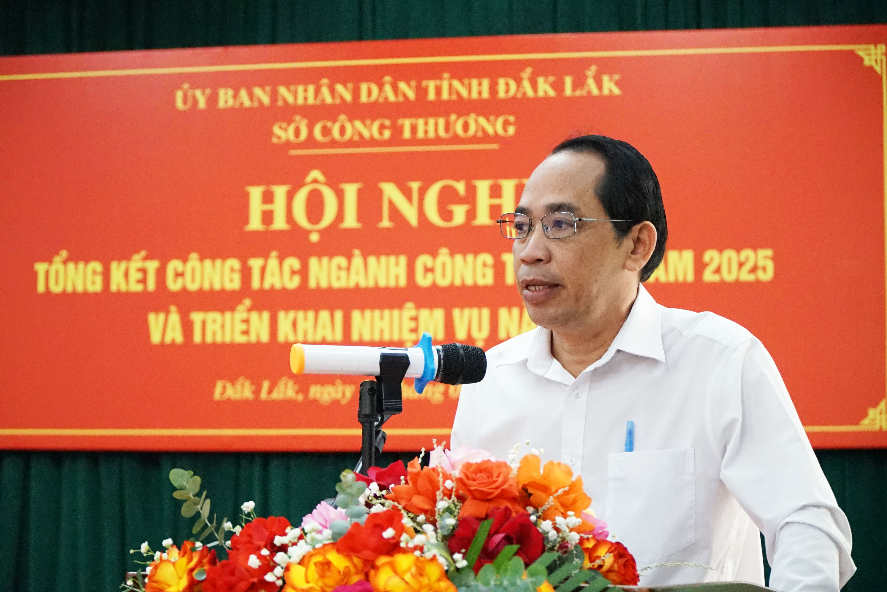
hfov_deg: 21.0
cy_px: 296
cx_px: 444
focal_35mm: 97
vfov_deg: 14.1
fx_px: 2390
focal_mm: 65
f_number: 4
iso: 6400
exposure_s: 1/500
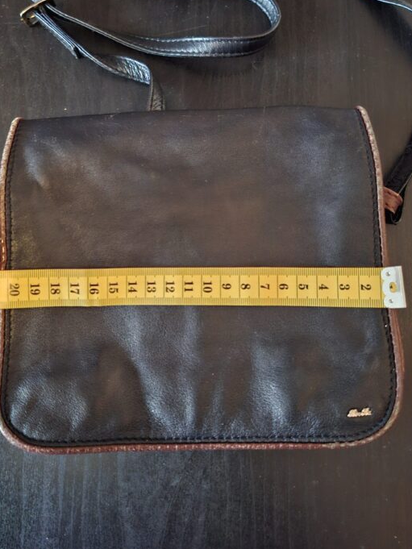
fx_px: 428
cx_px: 189
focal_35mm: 27
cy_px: 237
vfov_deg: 65.0
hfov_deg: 51.3
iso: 1250
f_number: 1.8
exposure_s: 1/15
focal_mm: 5.54
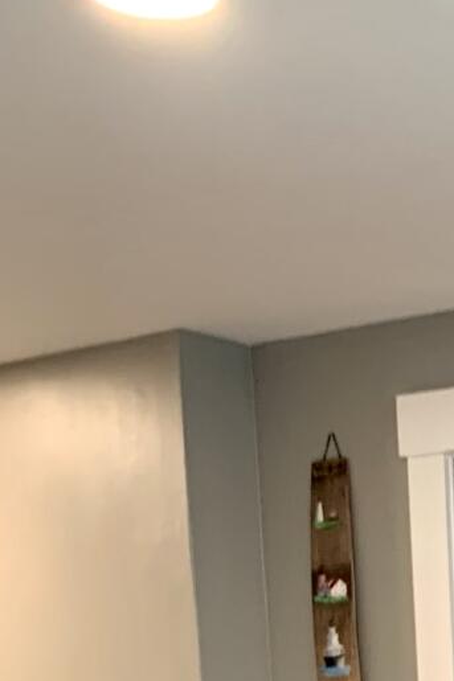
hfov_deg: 11.8
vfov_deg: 17.3
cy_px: 1057
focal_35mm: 105
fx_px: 1987
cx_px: 876
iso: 200
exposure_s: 1/60
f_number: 1.8
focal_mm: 4.25
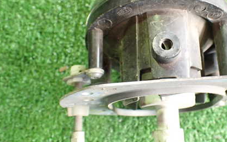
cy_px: 58
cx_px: 159
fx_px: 284
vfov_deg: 27.9
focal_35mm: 46
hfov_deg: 42.7
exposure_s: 1/50
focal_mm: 5.4
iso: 800
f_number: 2.3
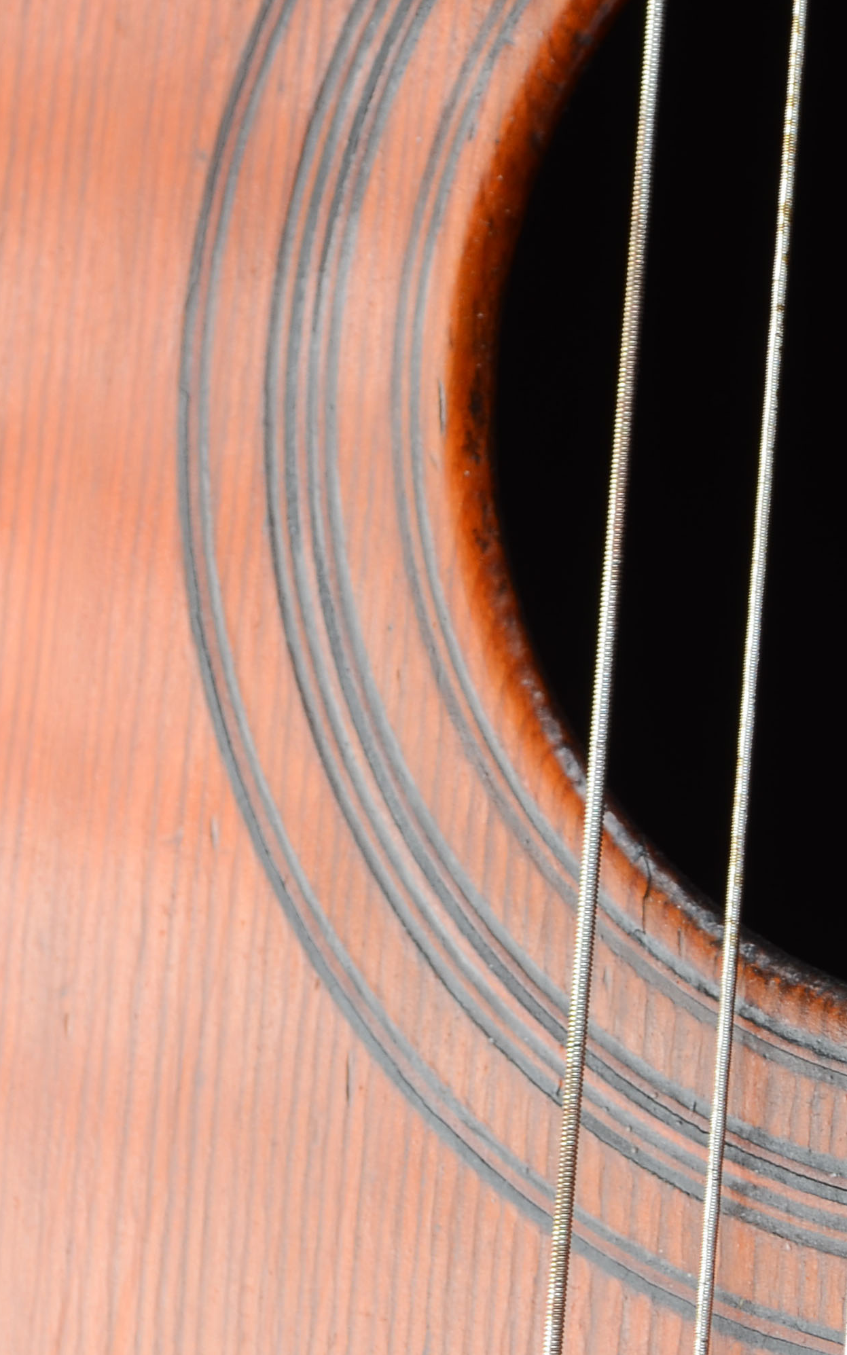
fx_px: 7654
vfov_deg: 10.1
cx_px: 1100
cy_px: 406
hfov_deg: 6.3
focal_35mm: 207
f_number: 10
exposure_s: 1/80
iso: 100
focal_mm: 55
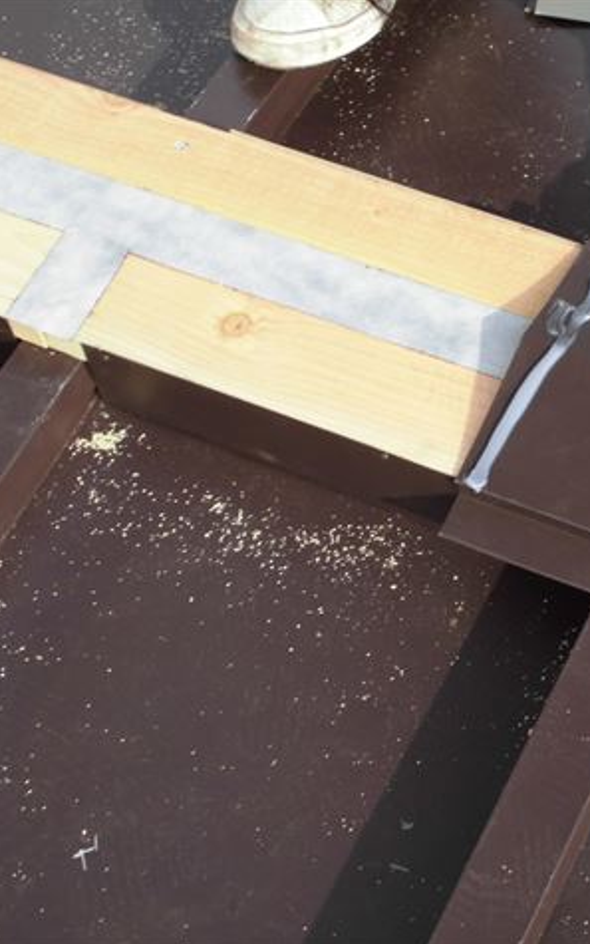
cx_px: 556
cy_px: 475
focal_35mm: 80
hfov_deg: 16.1
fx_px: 2058
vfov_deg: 25.8
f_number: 5.2
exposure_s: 1/125
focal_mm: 10.1
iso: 100
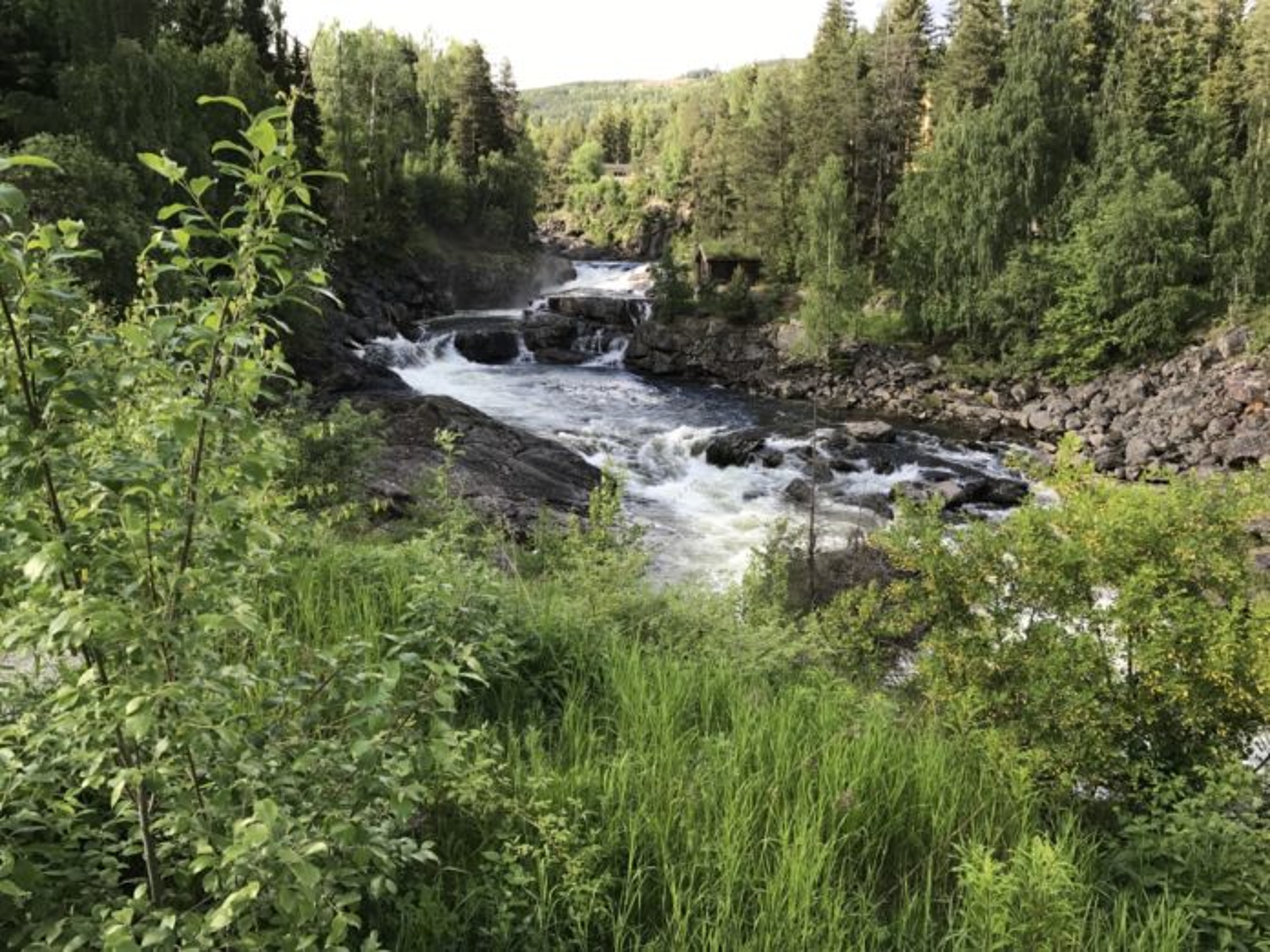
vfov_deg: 49.7
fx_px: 1027
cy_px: 476
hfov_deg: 63.4
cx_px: 635
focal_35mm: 28
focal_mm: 3.99
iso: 20
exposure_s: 1/342
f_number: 1.8
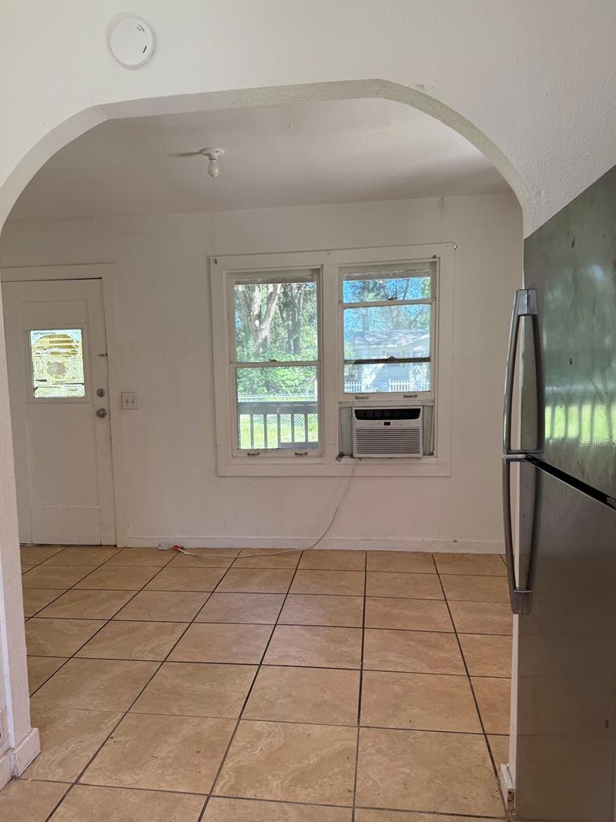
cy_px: 441
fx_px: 641
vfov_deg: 65.2
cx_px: 286
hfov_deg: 51.3
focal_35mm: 27
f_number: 1.78
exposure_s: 1/188
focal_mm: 6.76
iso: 100
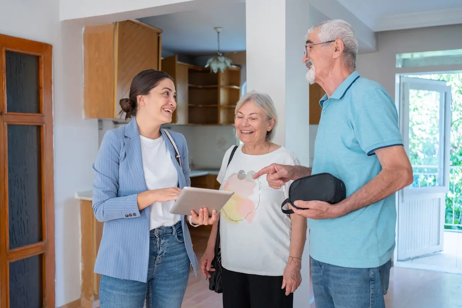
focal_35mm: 35
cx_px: 231
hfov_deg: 54.4
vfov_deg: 37.9
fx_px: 449
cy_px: 154
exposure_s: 1/50
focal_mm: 35
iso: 125
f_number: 2.8
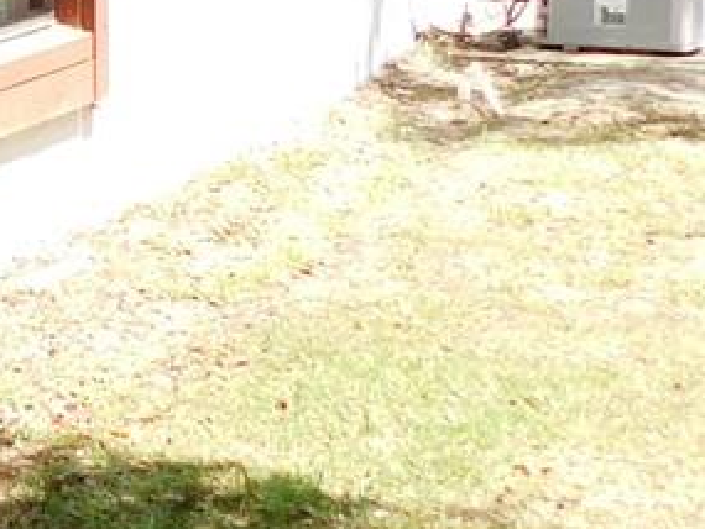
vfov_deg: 11.3
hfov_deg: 12.4
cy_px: -96
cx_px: -938
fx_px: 2628
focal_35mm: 129
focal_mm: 4
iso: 125
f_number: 3
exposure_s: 1/400
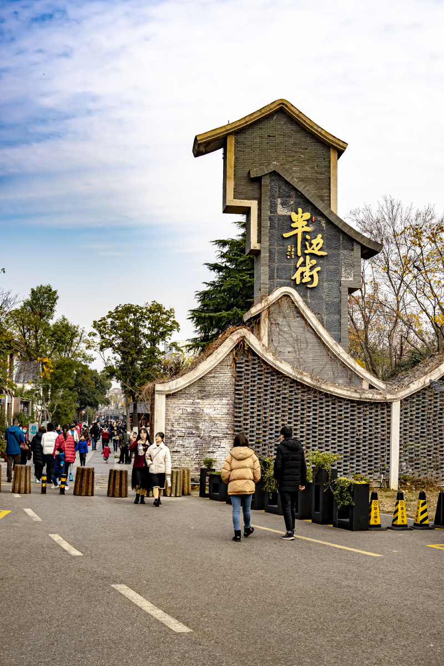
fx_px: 777
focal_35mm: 42
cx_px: 222
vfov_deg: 46.4
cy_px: 333
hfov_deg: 31.9
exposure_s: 1/200
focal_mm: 28
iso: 50
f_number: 5.6
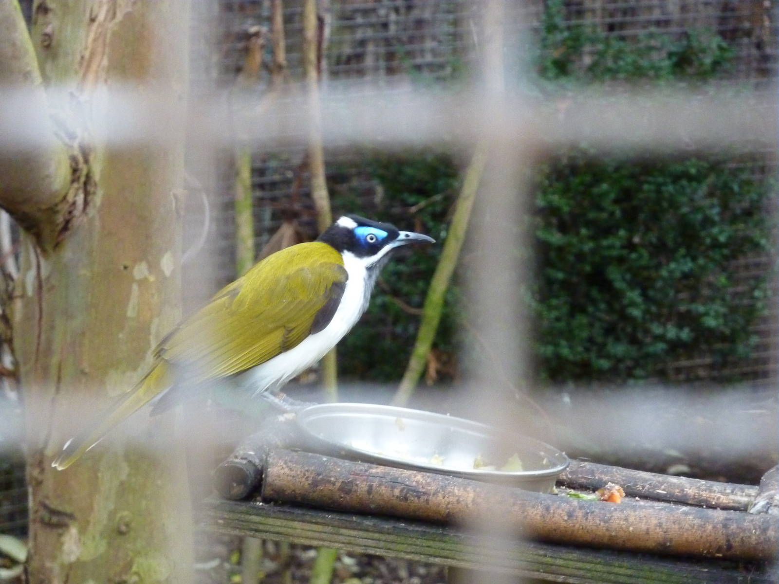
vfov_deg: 8.2
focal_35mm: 182
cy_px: 292
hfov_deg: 10.9
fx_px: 4096
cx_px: 390
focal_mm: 29.9
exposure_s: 1/25
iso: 800
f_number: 4.5
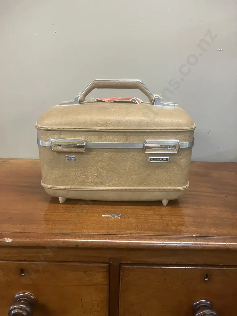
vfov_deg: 63.4
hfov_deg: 49.7
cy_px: 158
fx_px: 256
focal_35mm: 28
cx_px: 118
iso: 250
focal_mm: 3.99
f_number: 1.8
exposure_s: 1/50
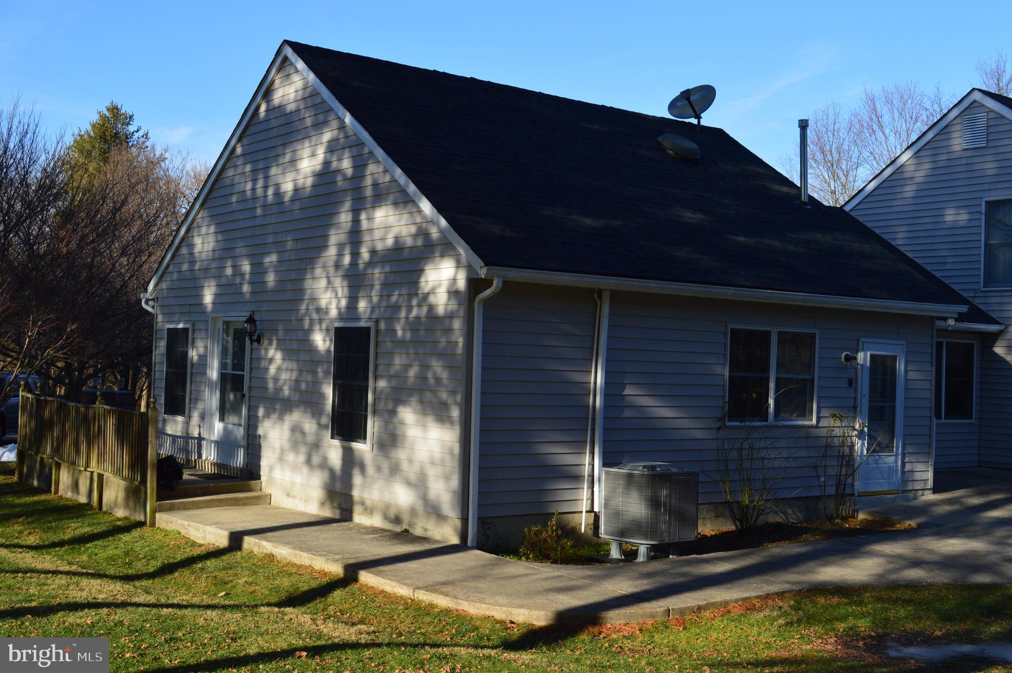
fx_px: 1179
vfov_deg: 31.8
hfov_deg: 46.4
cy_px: 336
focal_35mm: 42
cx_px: 506
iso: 400
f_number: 10
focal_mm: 28
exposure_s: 1/320
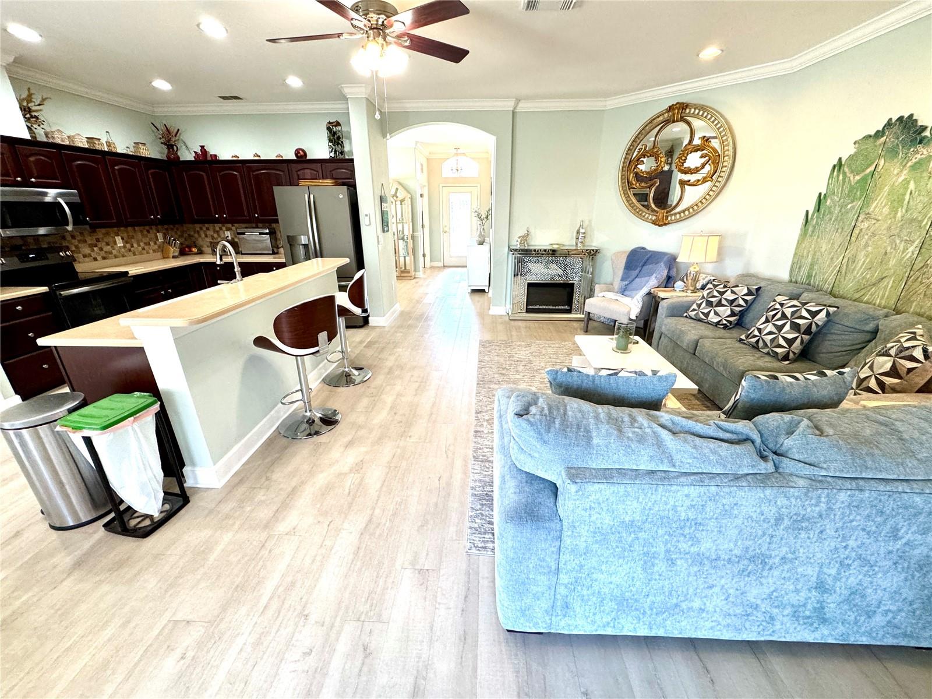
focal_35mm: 14
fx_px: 377
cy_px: 350
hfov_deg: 102.1
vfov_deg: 85.7
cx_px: 466
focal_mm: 2.22
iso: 250
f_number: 2.2
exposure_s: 1/120
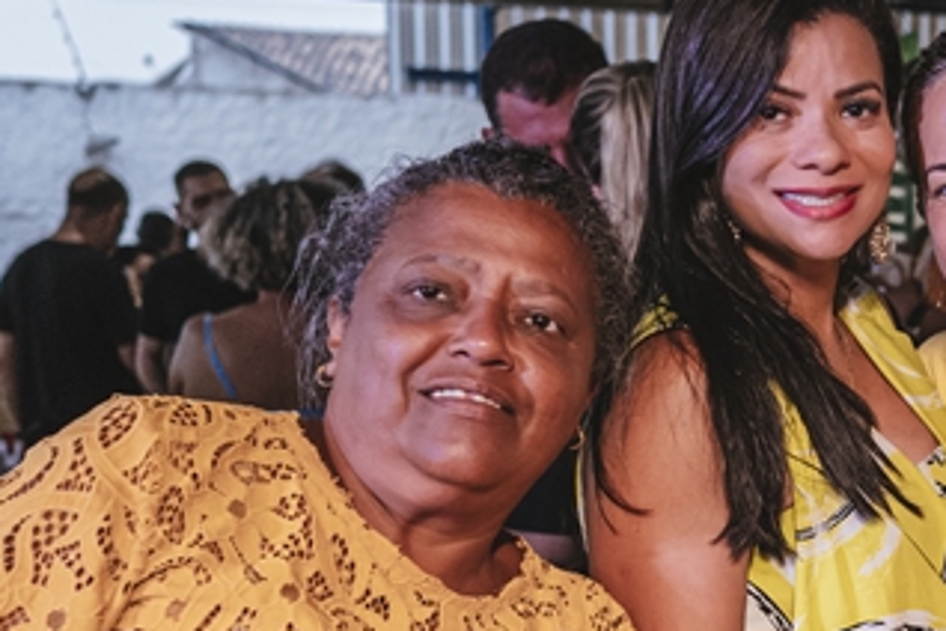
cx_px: 1101
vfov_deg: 16.1
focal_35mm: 84
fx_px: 2207
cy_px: 555
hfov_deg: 22.5
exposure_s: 1/500
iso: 2500
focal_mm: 24
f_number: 2.8
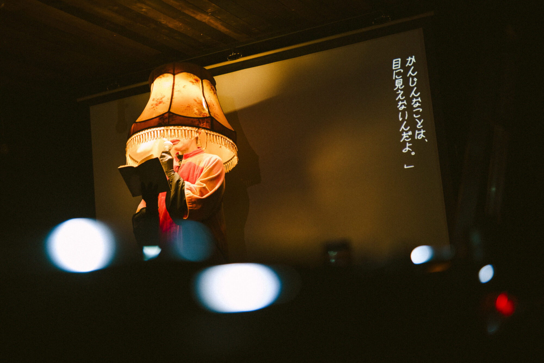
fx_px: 755
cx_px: 272
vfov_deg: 27.0
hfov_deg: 39.6
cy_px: 182
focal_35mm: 50
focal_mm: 50
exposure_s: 1/250
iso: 2500
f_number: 1.6
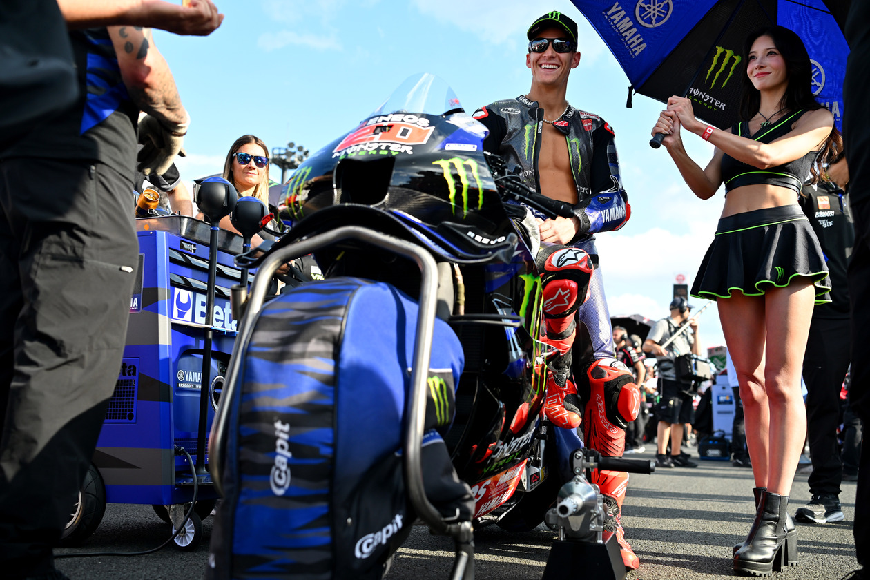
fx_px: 846
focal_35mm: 35
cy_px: 290
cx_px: 435
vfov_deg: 37.9
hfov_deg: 54.4
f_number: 3.2
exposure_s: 1/1000
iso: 220
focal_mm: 35
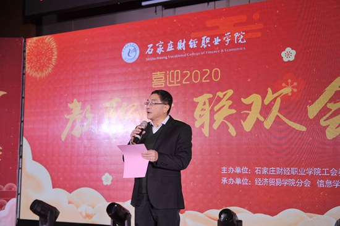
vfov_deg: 27.0
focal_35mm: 50
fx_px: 472
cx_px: 170
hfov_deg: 39.6
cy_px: 113
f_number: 3.2
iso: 1000
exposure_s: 1/500
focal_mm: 50
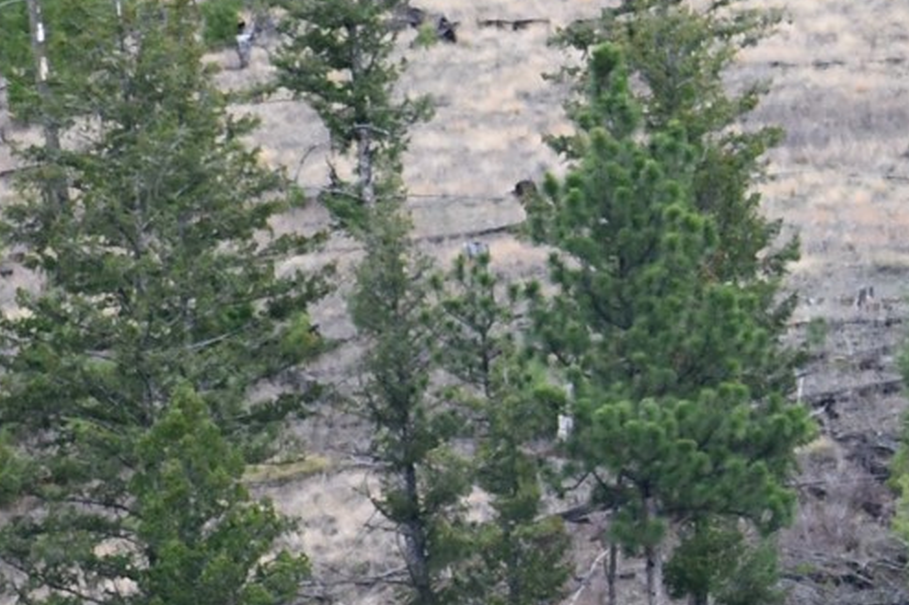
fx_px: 36649
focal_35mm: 1452
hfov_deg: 1.4
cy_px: 245
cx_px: 1411
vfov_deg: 0.9
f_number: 5.6
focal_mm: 220
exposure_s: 1/500
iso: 640
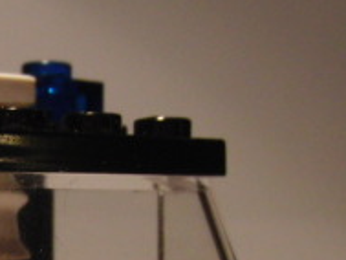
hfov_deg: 15.2
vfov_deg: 11.5
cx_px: -77
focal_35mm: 125
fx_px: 1250
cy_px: 366
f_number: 3.6
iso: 320
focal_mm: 6.42
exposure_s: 1/80
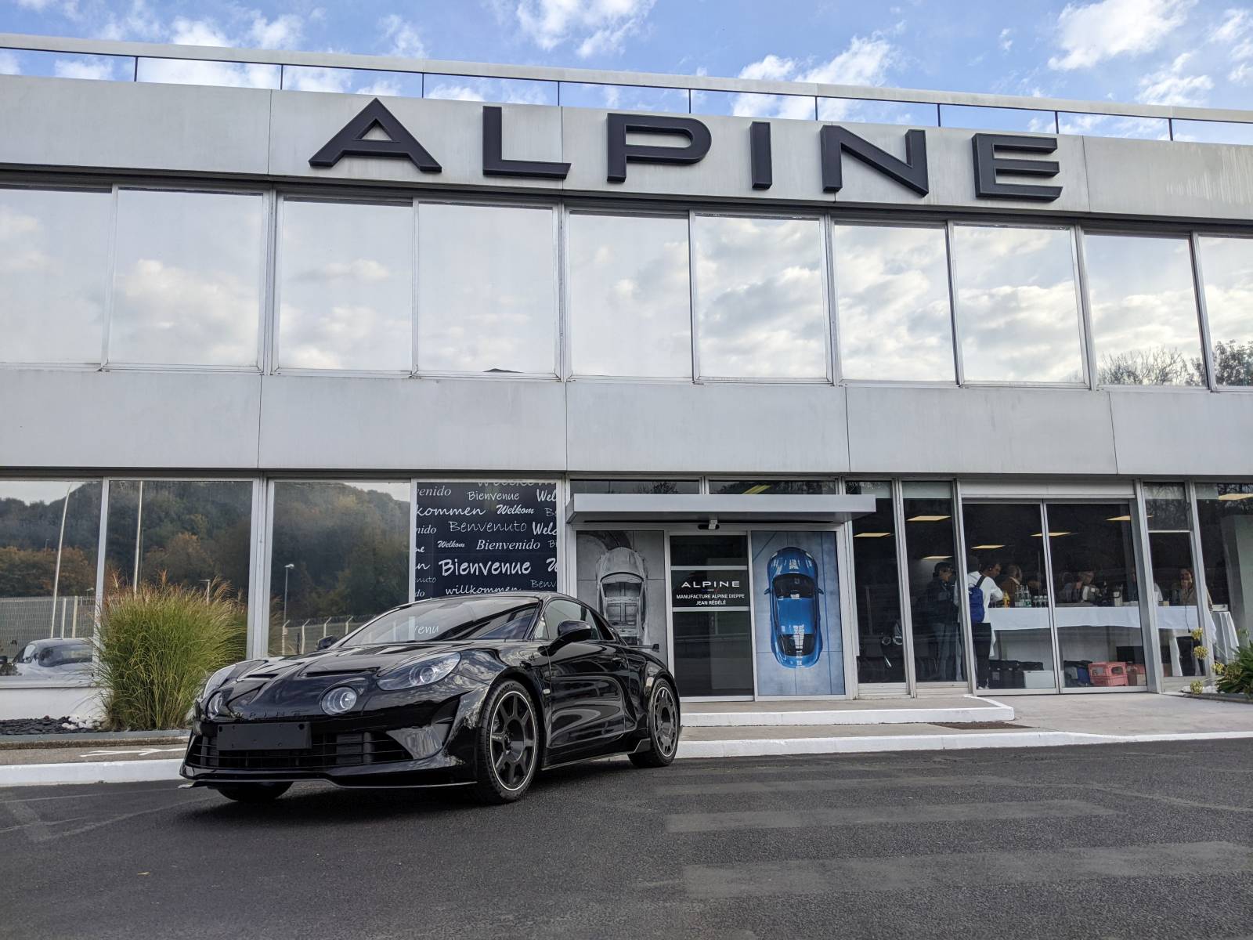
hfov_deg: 65.3
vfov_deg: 51.4
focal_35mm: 27
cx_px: 626
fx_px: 977
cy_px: 470
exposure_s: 1/1957
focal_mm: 4.44
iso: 68
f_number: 1.8
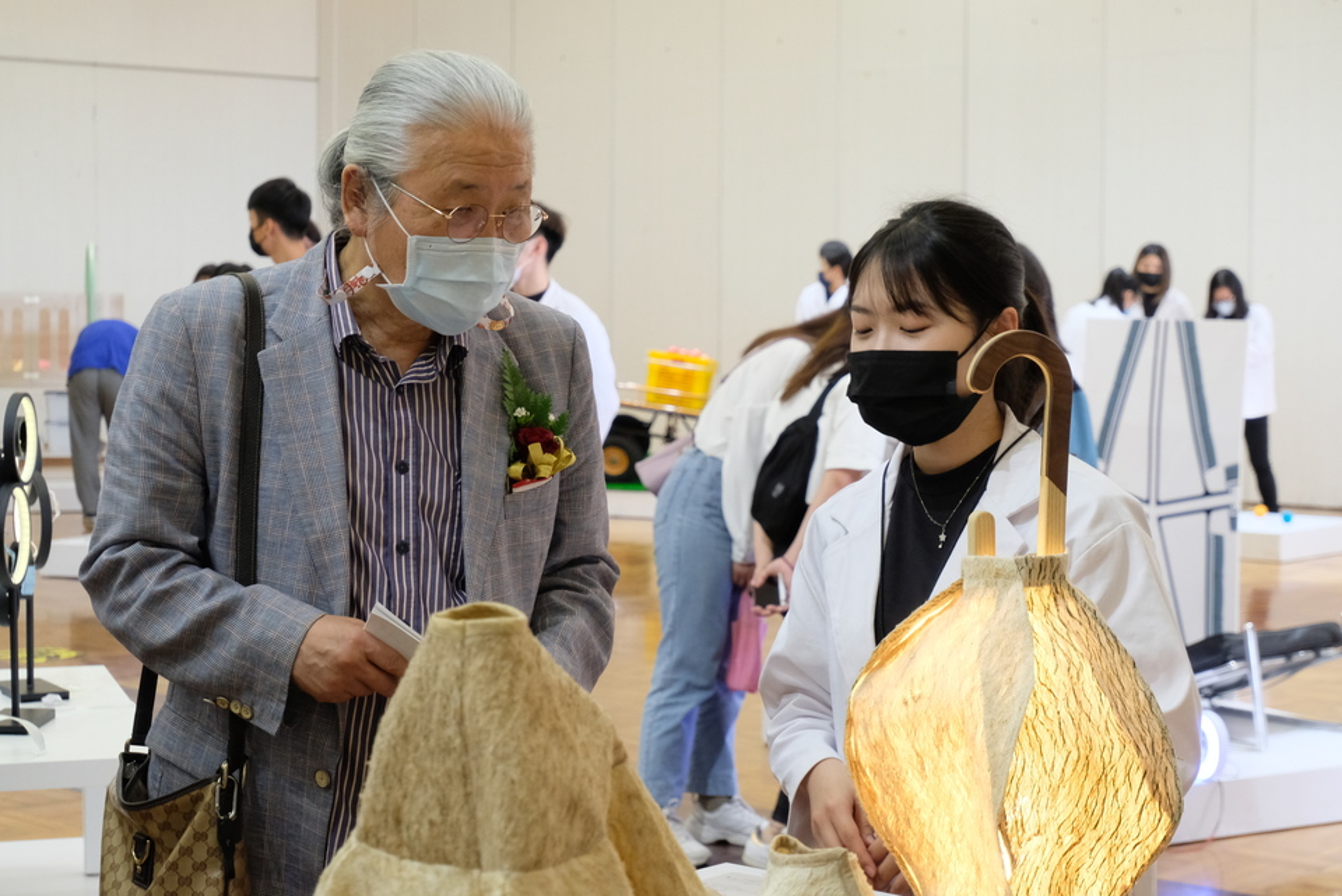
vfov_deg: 20.0
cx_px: 671
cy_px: 448
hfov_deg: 29.6
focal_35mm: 68
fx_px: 2536
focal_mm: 45
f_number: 5.6
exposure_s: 1/60
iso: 2500
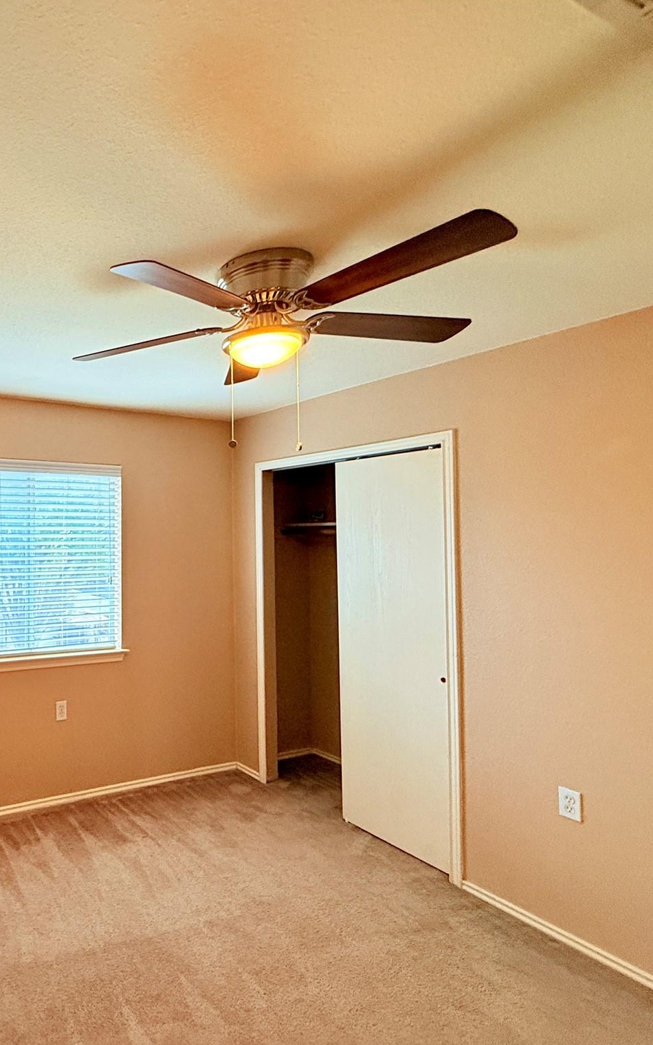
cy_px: 523
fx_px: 569
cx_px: 49
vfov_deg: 85.1
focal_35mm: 20
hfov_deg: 51.6
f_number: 2.2
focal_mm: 2.22
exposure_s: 1/60
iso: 160
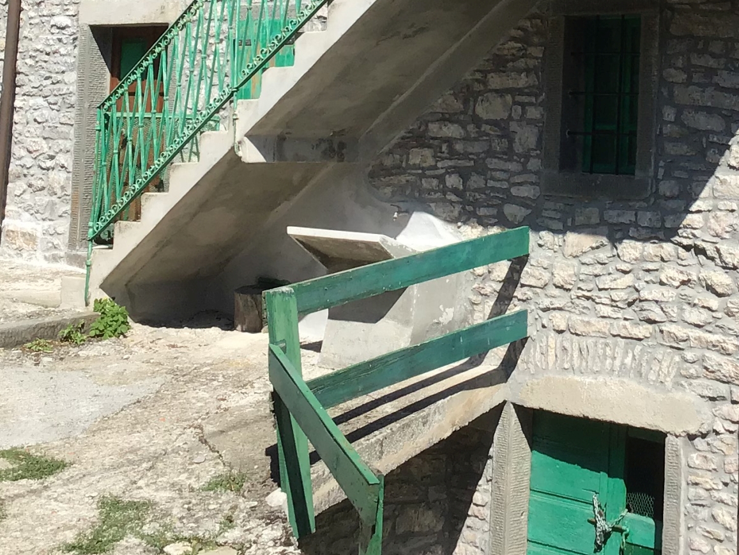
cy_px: -1
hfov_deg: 25.8
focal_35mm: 75
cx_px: 513
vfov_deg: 19.1
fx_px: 1601
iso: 25
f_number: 2.4
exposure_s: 1/1381
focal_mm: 3.3
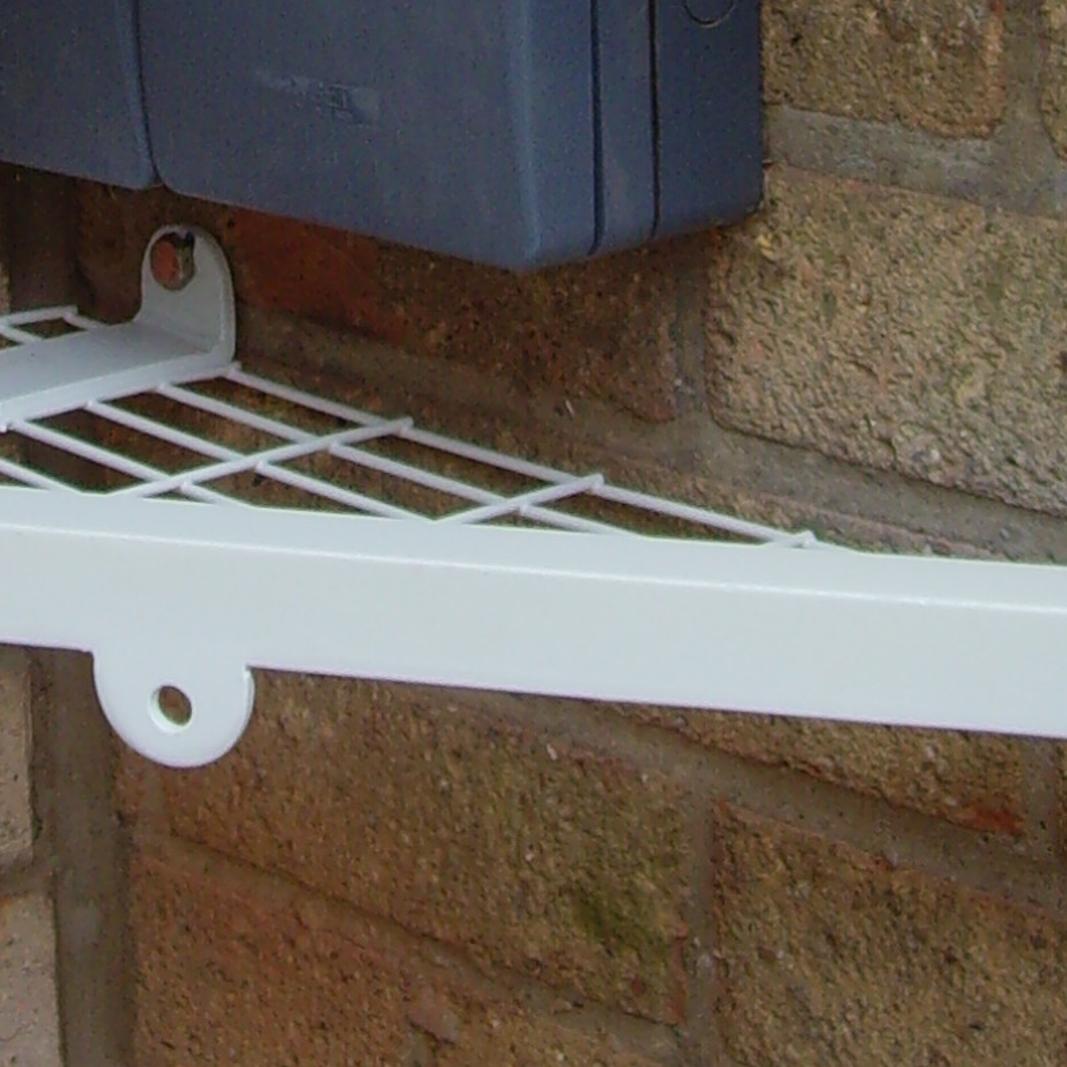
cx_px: 280
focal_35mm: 134
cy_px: -190
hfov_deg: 13.0
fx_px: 4673
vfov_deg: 12.7
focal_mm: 6.6
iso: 80
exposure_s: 1/125
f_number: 3.5
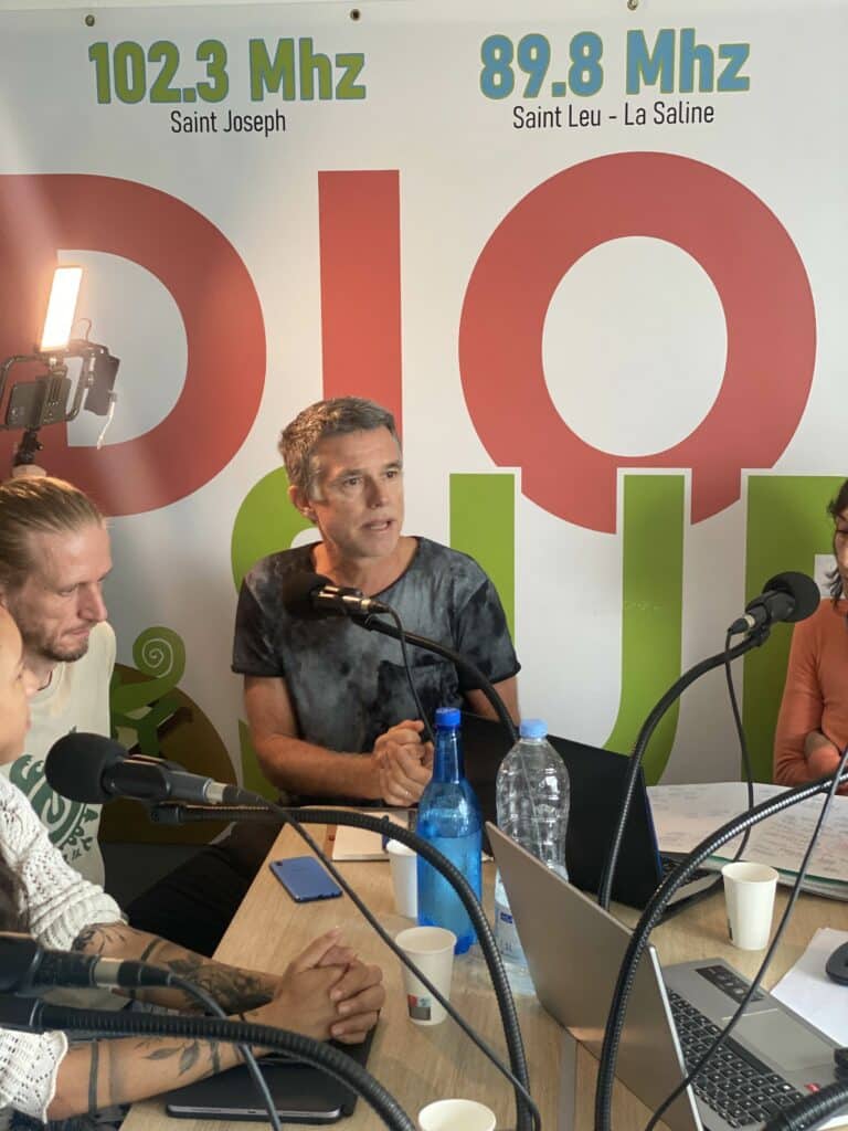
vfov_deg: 36.8
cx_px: 424
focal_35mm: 52
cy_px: 566
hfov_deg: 28.0
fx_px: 1698
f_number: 2
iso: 160
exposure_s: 1/122
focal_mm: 6
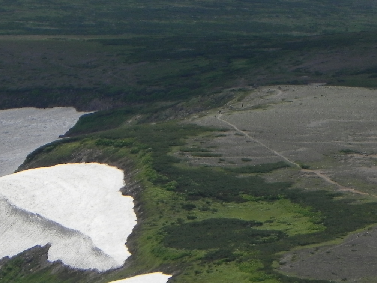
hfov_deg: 4.6
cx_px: 205
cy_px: 190
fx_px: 4705
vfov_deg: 3.4
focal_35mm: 432
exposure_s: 1/2000
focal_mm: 37.7
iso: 160
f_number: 5
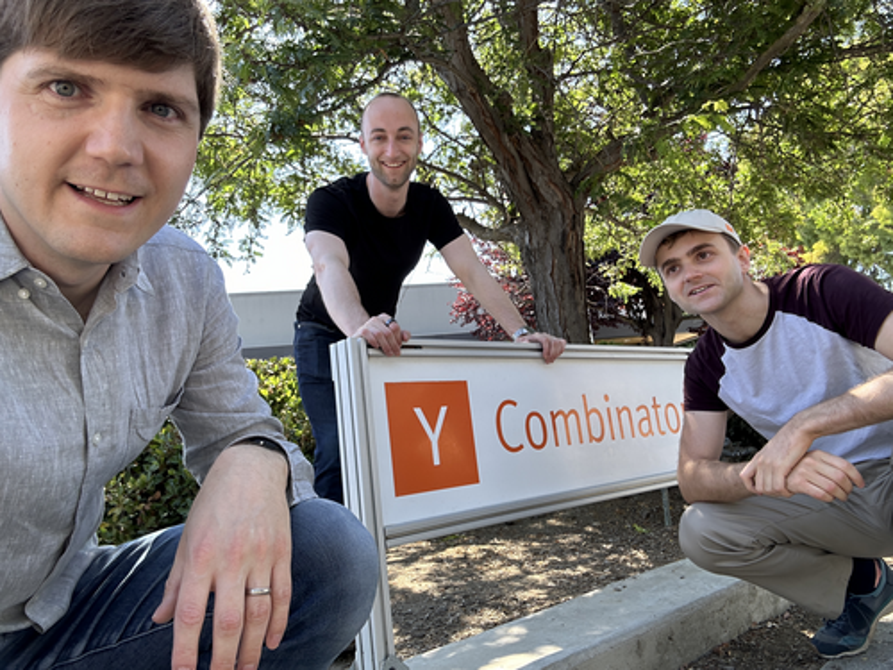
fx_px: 593
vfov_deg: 58.9
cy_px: 335
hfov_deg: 73.9
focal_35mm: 23
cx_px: 446
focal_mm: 2.69
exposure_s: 1/146
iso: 20
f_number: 1.9
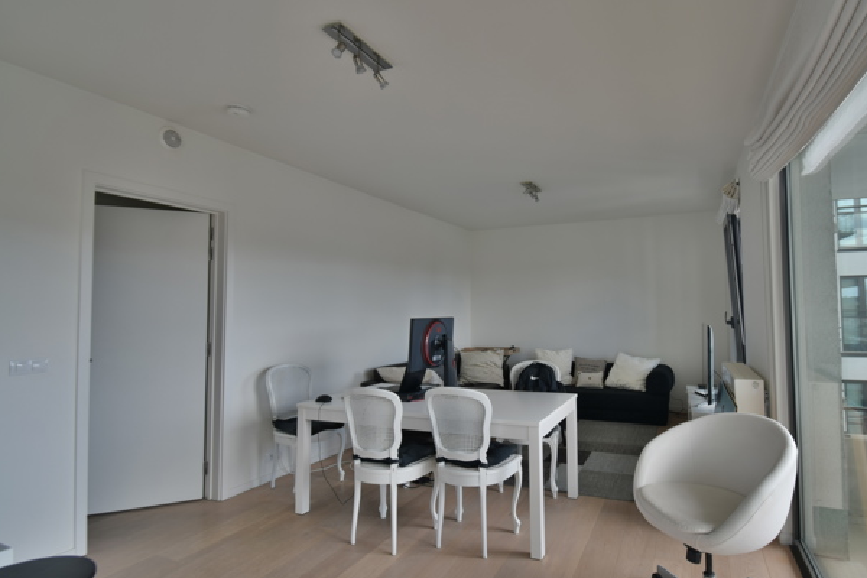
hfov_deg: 89.2
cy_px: 288
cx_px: 507
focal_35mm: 18
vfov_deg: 67.4
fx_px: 433
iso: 100
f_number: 4.5
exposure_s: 1/20
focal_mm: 10
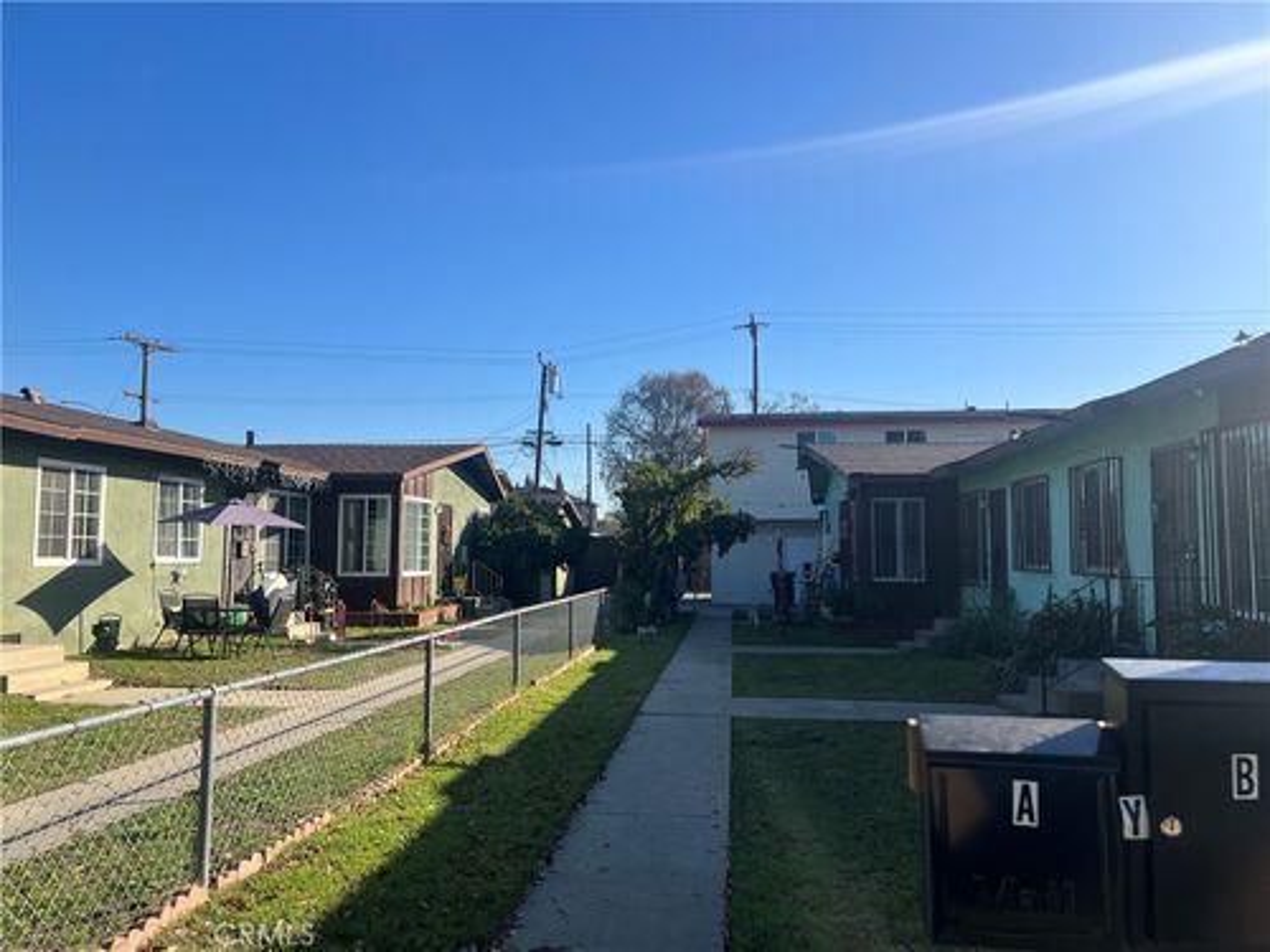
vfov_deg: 53.1
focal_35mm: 26
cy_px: 476
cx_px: 635
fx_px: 954
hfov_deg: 67.3
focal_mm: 5.7
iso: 50
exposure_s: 1/3968
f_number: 1.5
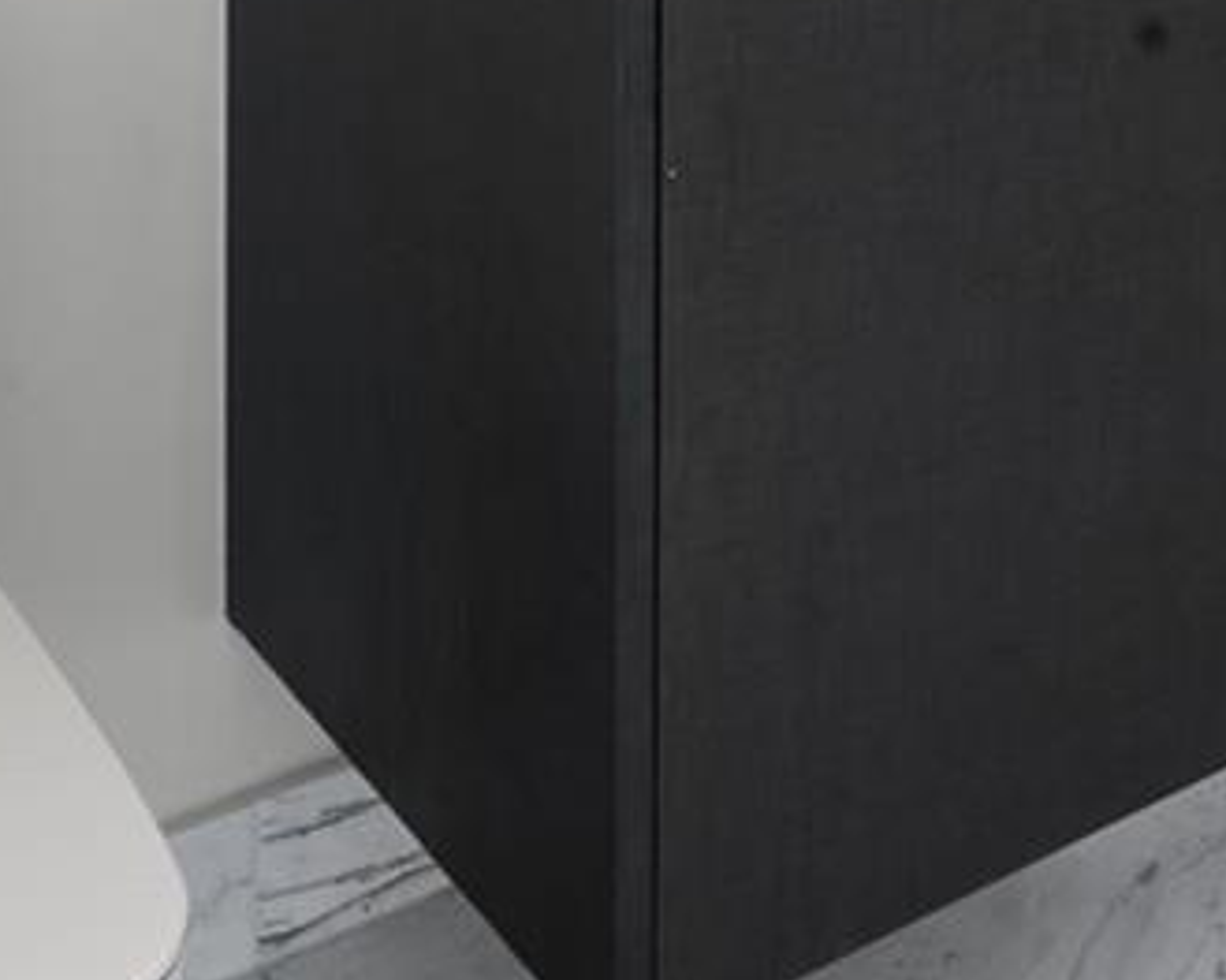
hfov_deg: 23.6
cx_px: 1498
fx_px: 2648
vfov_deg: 17.3
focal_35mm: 73
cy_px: -753
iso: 250
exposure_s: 1
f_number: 16
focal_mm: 16
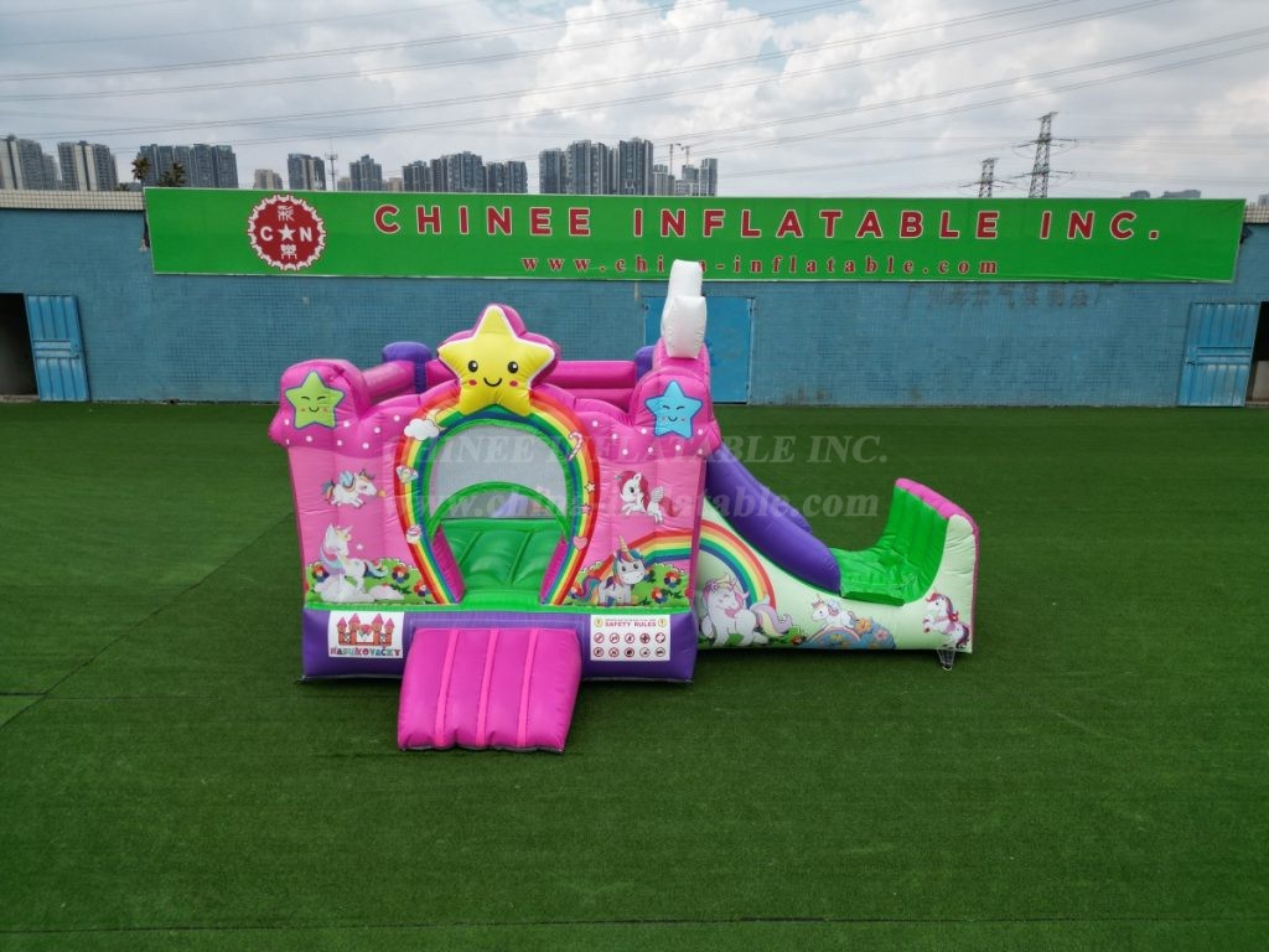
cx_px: 634
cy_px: 476
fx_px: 880
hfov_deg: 71.6
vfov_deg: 56.8
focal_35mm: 24
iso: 140
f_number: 1.7
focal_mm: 6.72
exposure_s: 1/3200
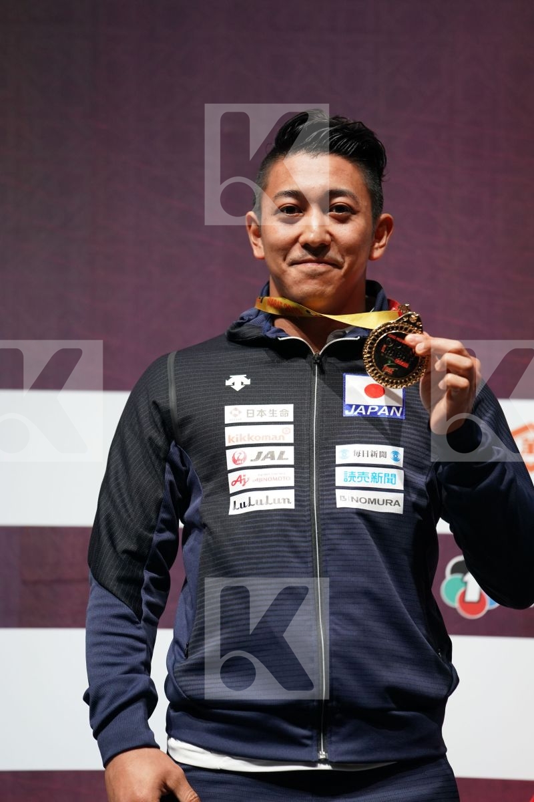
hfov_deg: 6.9
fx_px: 4450
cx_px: 267
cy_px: 401
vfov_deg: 10.3
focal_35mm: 200
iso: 1250
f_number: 2.8
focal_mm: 200
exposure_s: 1/250
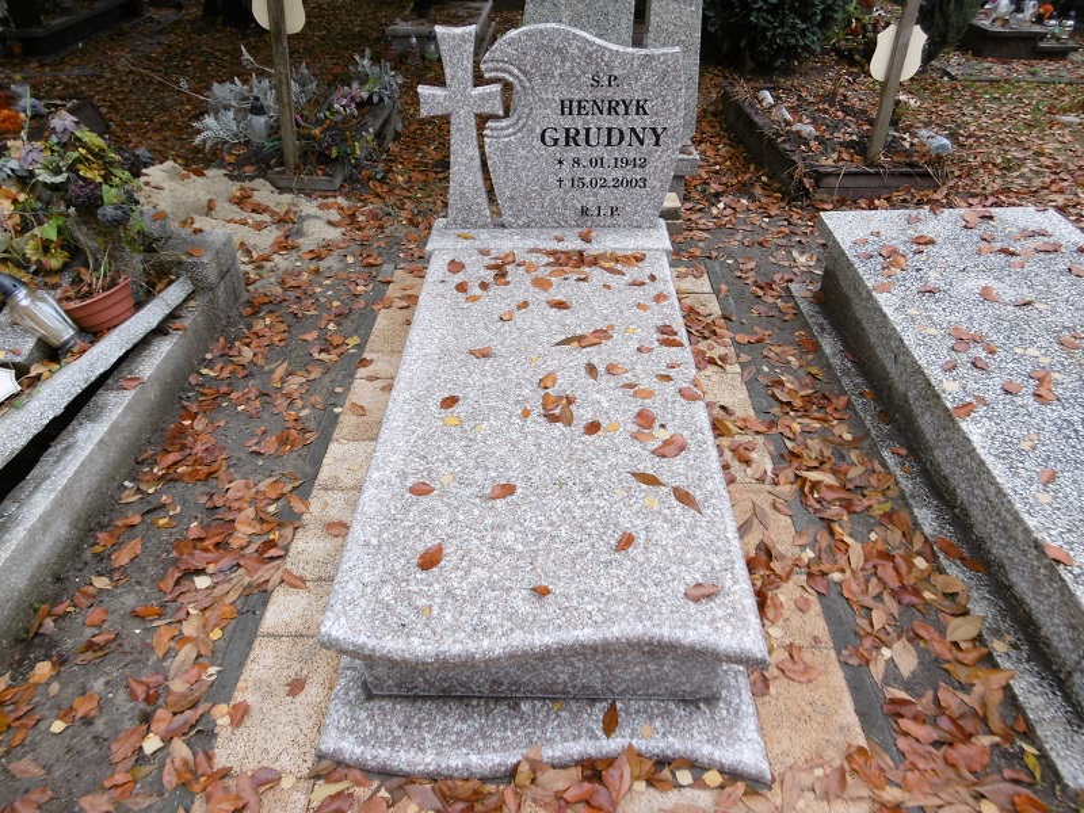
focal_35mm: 24
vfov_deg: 56.8
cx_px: 542
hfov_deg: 71.6
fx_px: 752
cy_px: 406
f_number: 3.1
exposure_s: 1/80
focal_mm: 4.3
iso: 100
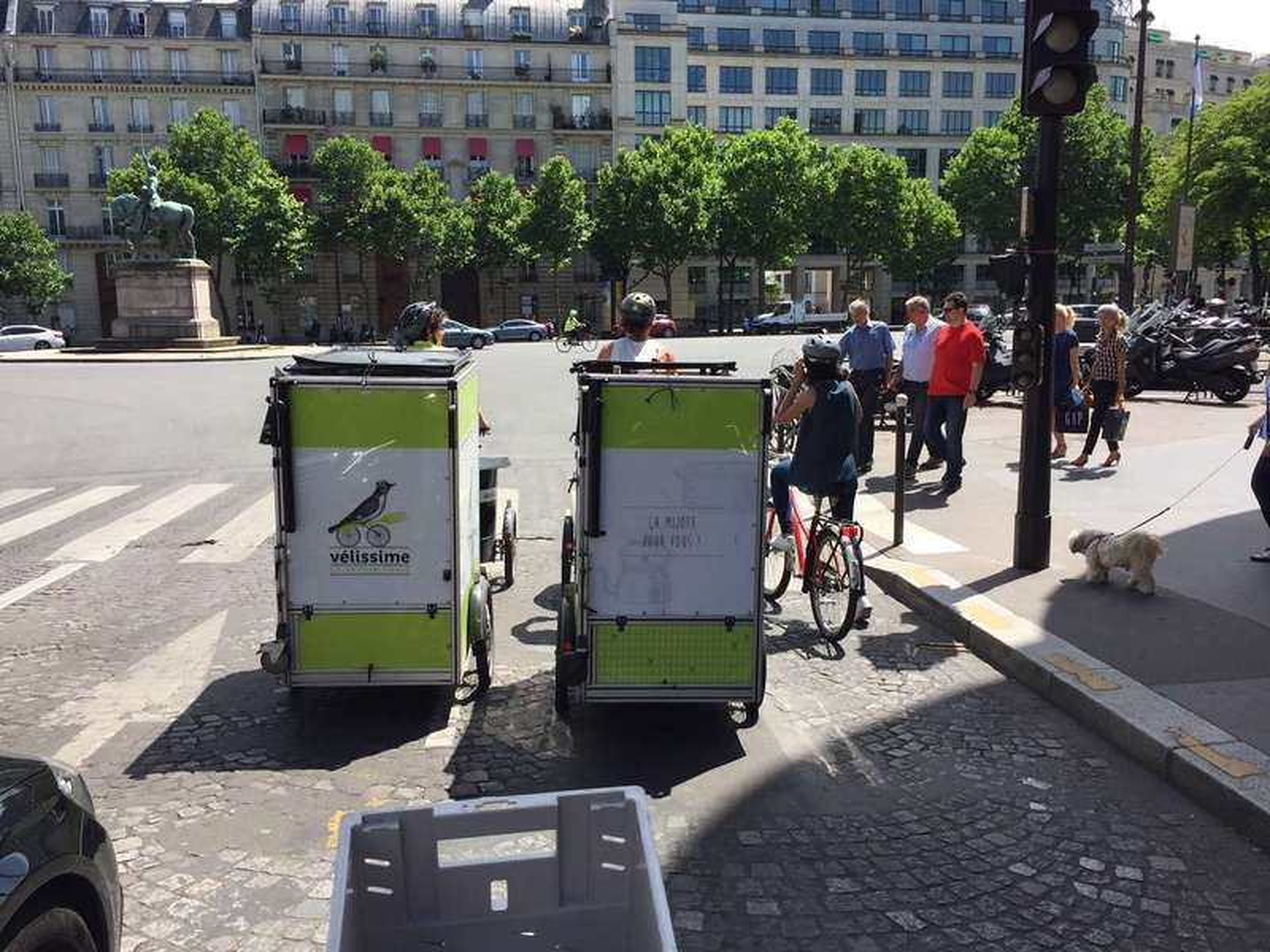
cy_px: 476
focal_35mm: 29
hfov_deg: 61.7
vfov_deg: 48.2
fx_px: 1064
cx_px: 635
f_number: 2.2
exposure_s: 1/1130
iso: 32
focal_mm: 4.15
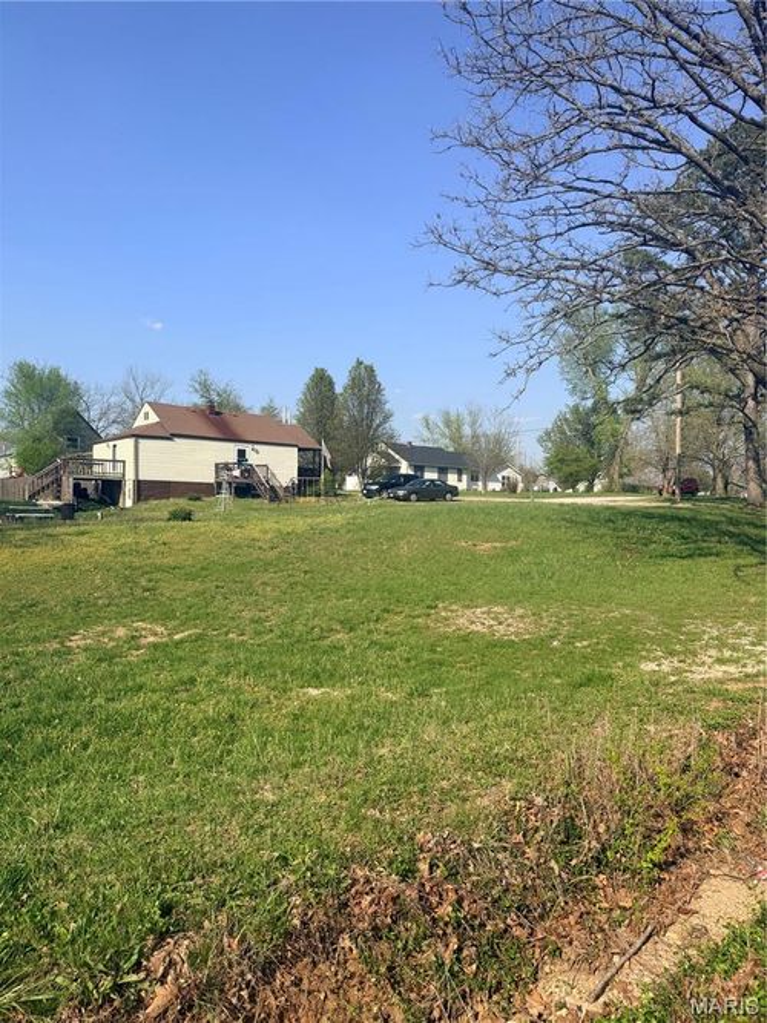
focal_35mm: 24
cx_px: 384
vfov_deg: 71.6
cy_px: 512
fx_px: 709
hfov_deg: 56.8
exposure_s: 1/3953
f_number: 1.78
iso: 80
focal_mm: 6.76
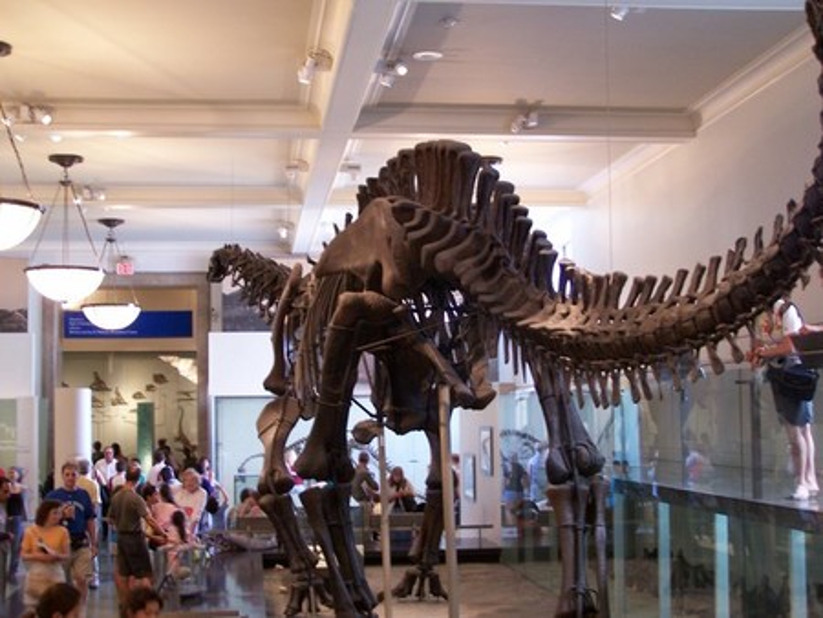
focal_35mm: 59
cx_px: 412
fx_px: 1403
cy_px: 309
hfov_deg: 32.7
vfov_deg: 24.8
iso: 140
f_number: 3.1
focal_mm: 9.8
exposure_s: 1/8
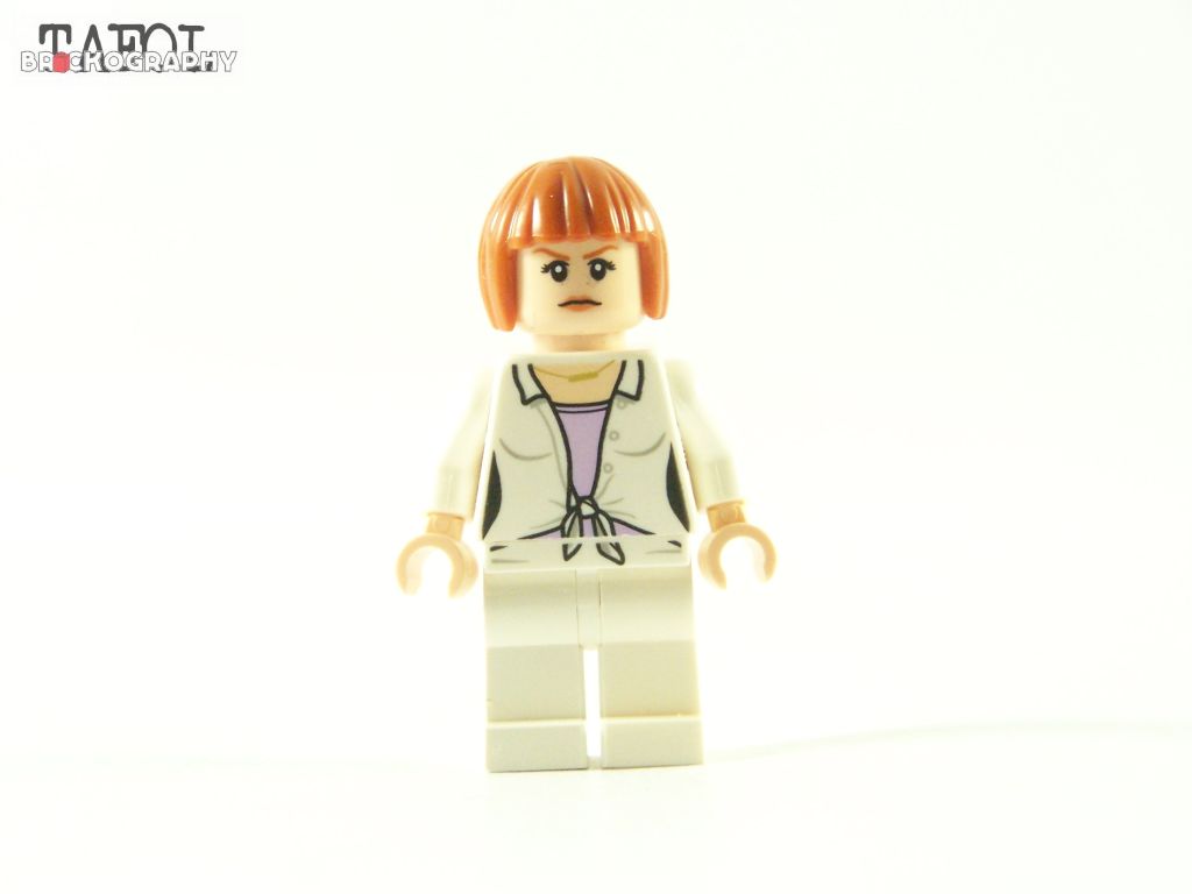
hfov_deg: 16.8
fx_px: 4029
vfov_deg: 12.7
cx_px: 596
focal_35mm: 117
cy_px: 447
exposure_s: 1/60
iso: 400
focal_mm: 19.4
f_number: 3.6
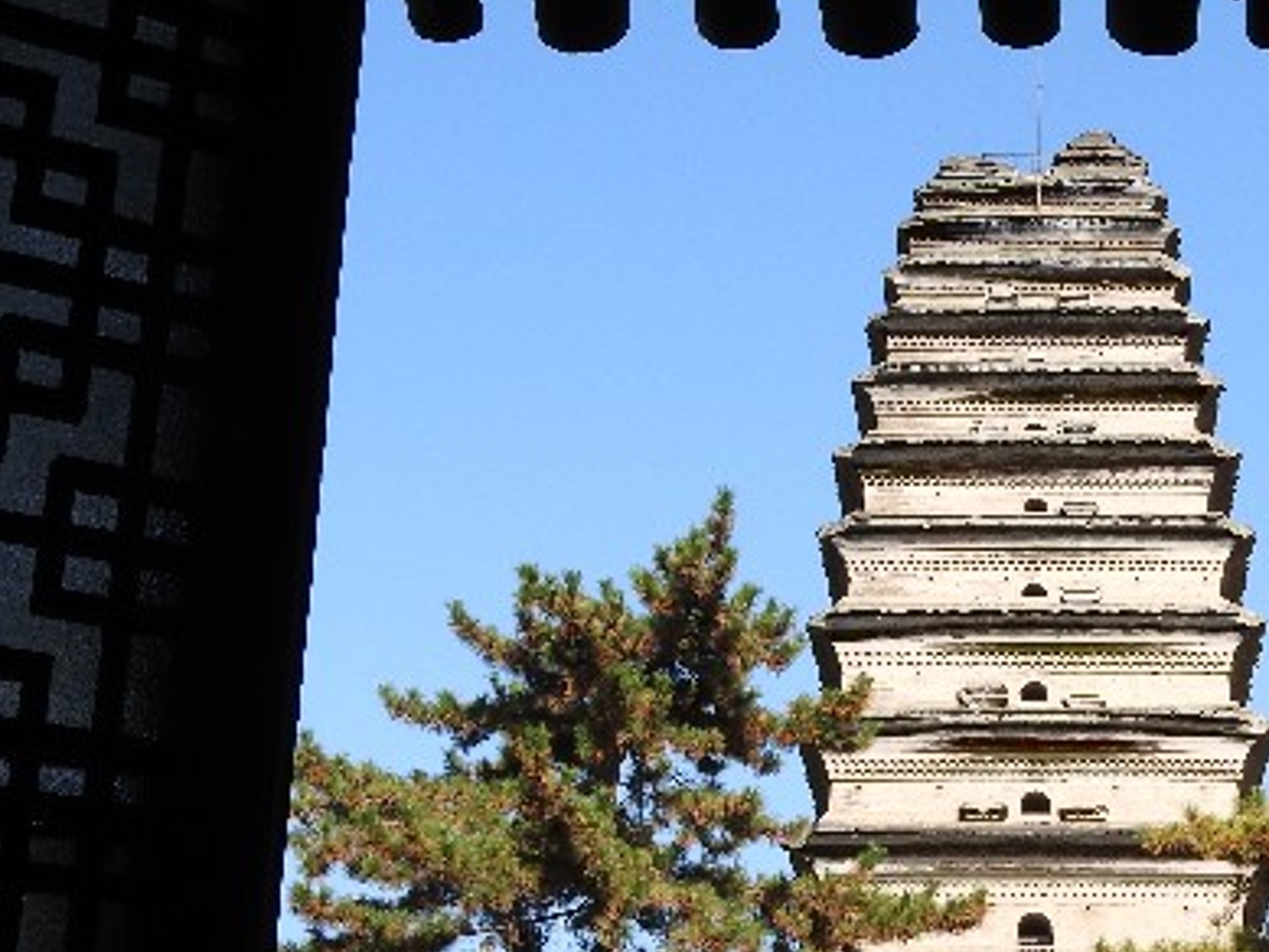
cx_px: 1070
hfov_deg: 26.4
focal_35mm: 72
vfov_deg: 20.3
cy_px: 685
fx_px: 2640
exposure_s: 1/640
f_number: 3.8
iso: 100
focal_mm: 6.3
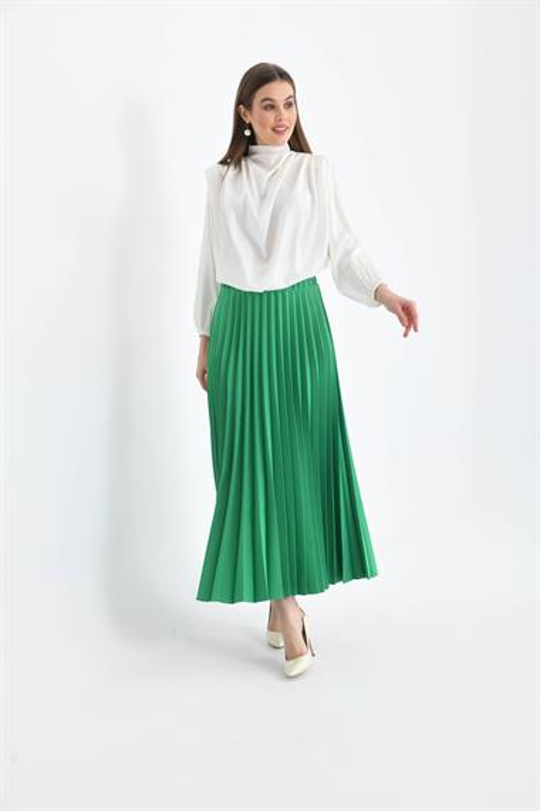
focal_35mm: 48
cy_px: 406
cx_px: 270
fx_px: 1080
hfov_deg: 28.1
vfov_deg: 41.1
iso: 250
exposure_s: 1/125
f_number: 7.1
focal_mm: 48
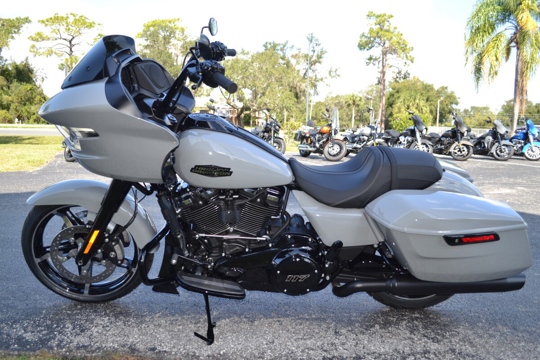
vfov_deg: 40.0
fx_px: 495
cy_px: 180
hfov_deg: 57.2
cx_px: 270
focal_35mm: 33
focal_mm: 22
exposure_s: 1/200
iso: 100
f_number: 4.5
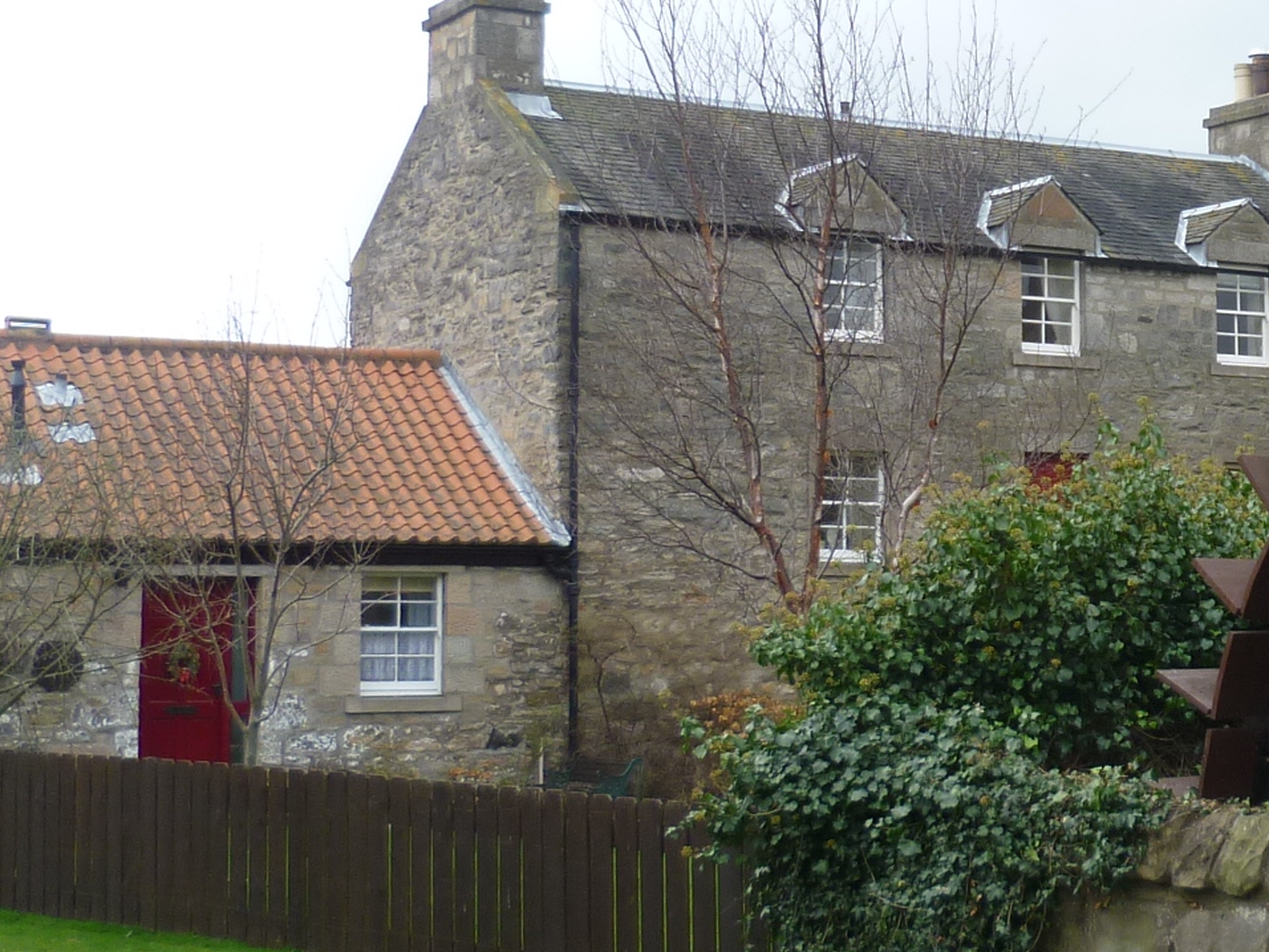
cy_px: 361
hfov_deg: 25.1
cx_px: 1183
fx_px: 2749
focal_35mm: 75
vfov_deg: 19.6
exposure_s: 1/100
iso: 80
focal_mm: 5
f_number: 2.8
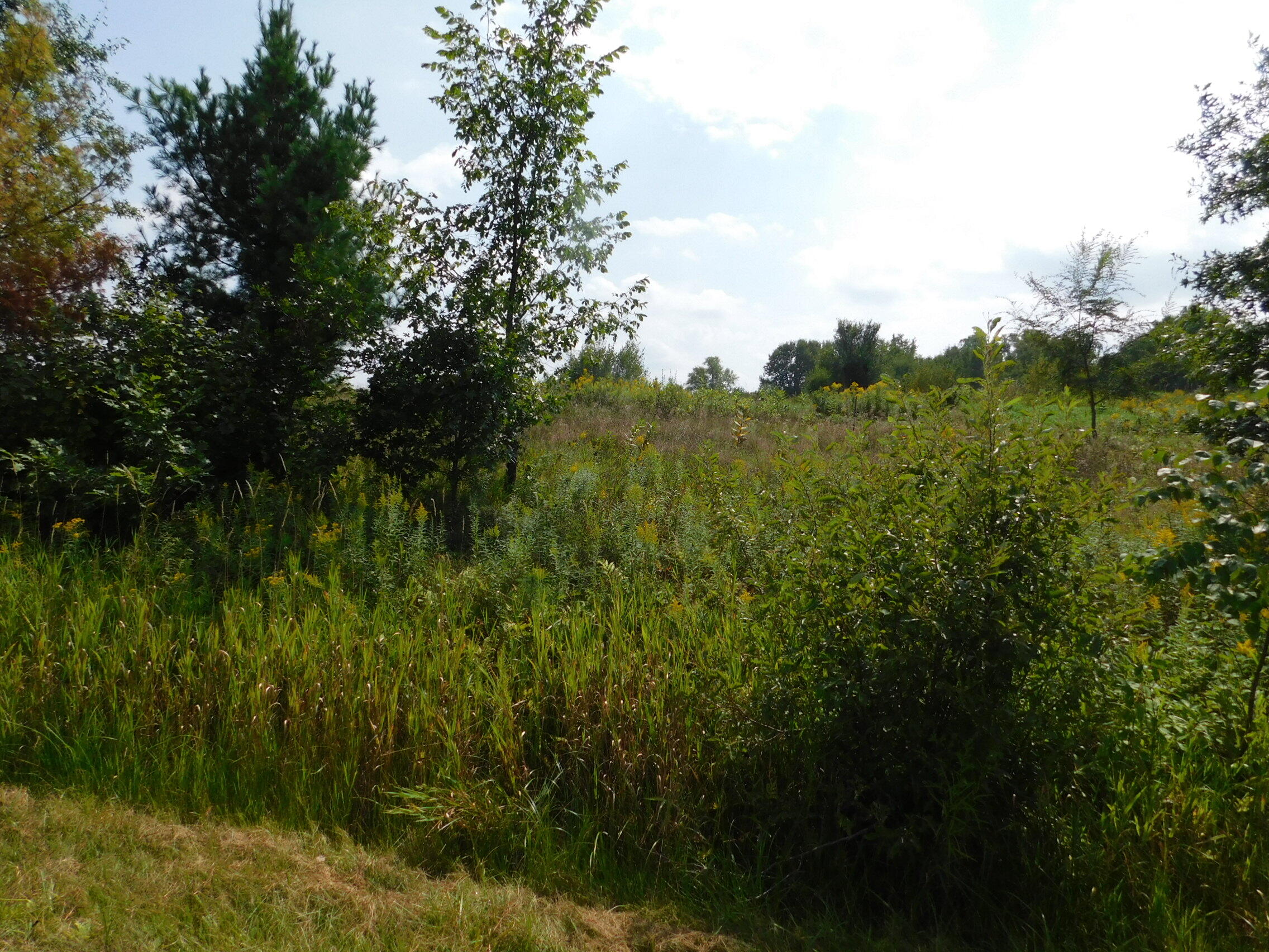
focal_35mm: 23
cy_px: 476
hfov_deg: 73.9
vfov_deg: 58.9
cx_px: 634
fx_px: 843
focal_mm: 4
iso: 125
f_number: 6
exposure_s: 1/640
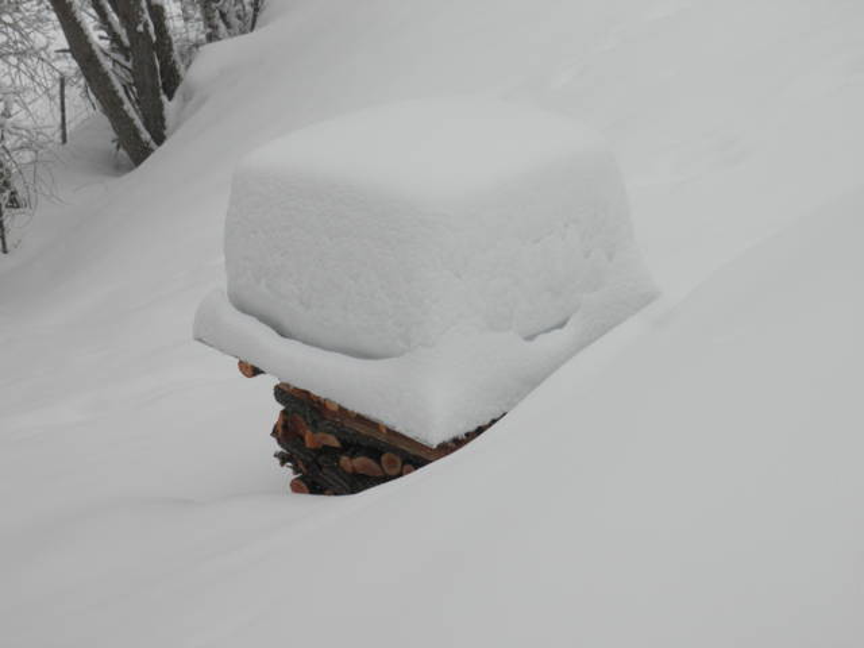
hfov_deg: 19.4
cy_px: 324
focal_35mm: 101
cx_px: 432
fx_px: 2521
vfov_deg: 14.6
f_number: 5.3
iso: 64
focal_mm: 17.9
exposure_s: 1/200
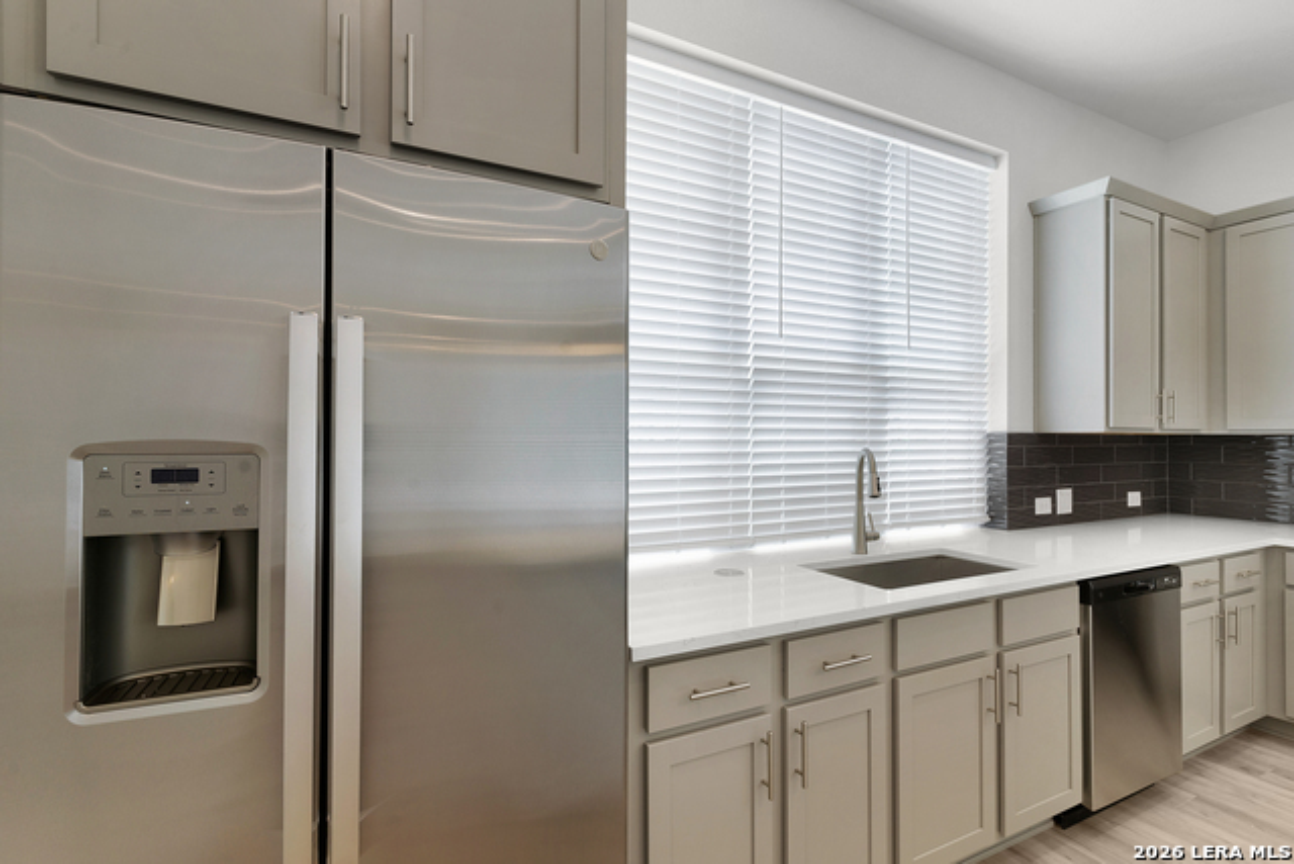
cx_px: 647
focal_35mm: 17
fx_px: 611
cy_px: 432
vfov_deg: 70.5
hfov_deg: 93.3
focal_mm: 17
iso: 100
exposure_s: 1/6
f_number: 9
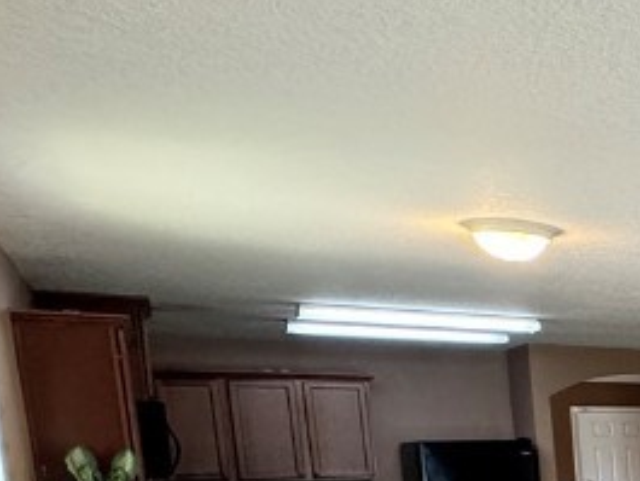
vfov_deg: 24.6
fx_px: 999
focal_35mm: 54
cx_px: 1109
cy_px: 573
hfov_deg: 22.8
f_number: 2.2
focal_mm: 2.22
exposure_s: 1/120
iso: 250
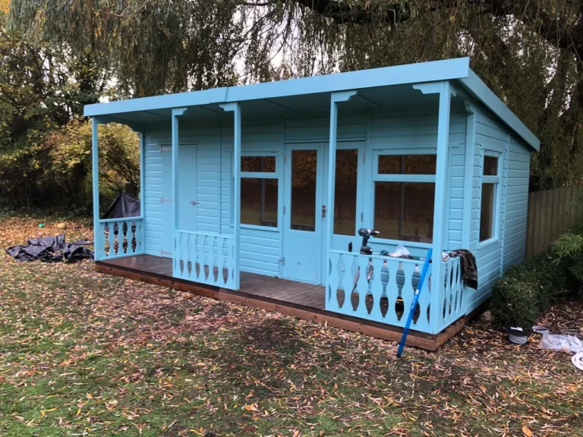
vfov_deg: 49.7
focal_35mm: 28
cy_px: 218
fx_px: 472
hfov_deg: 63.4
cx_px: 292
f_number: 1.8
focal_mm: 3.99
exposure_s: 1/120
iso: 50
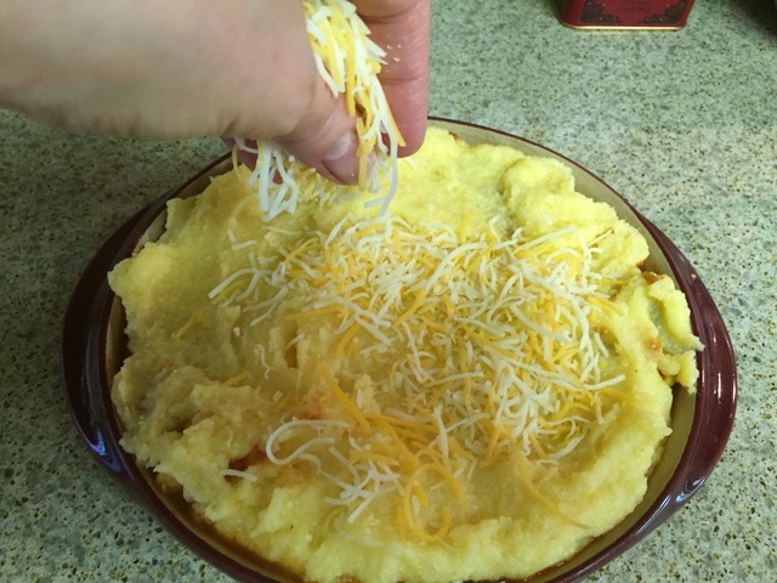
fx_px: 651
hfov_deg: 61.7
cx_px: 388
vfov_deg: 48.2
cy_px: 292
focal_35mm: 29
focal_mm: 4.15
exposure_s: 1/24
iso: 250
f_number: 2.2
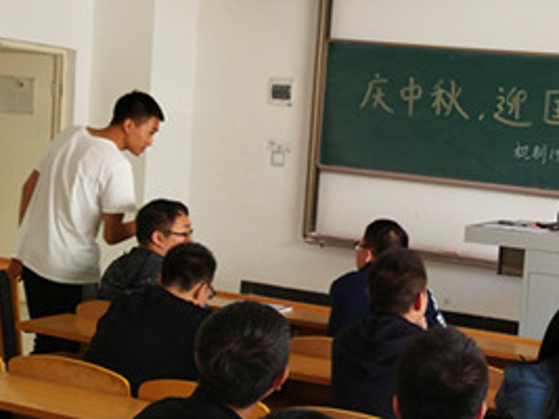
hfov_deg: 26.4
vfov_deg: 20.4
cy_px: 251
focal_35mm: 72
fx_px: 1162
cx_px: 463
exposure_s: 1/50
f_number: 1.8
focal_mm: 3.95
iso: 131
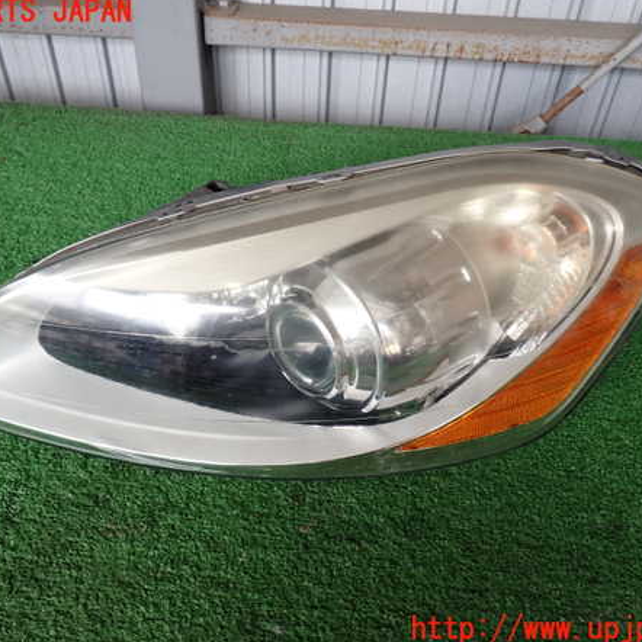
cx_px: 304
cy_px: 321
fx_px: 629
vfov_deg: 54.0
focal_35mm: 30
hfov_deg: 54.0
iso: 100
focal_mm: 4.5
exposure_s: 1/200
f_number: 2.8
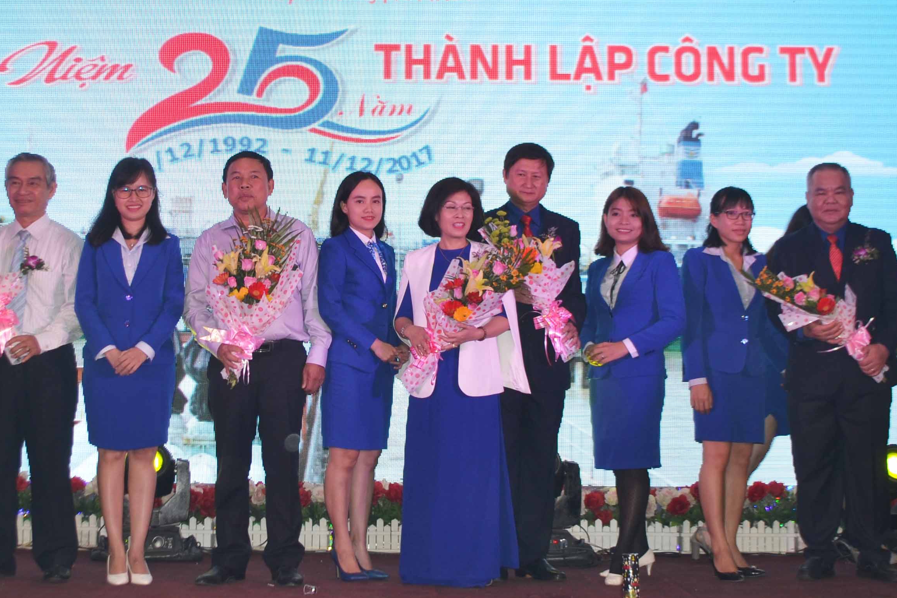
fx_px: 1495
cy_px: 203
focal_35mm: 60
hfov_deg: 33.4
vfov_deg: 22.5
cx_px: 410
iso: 100
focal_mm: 20
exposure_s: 1/60
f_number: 3.8
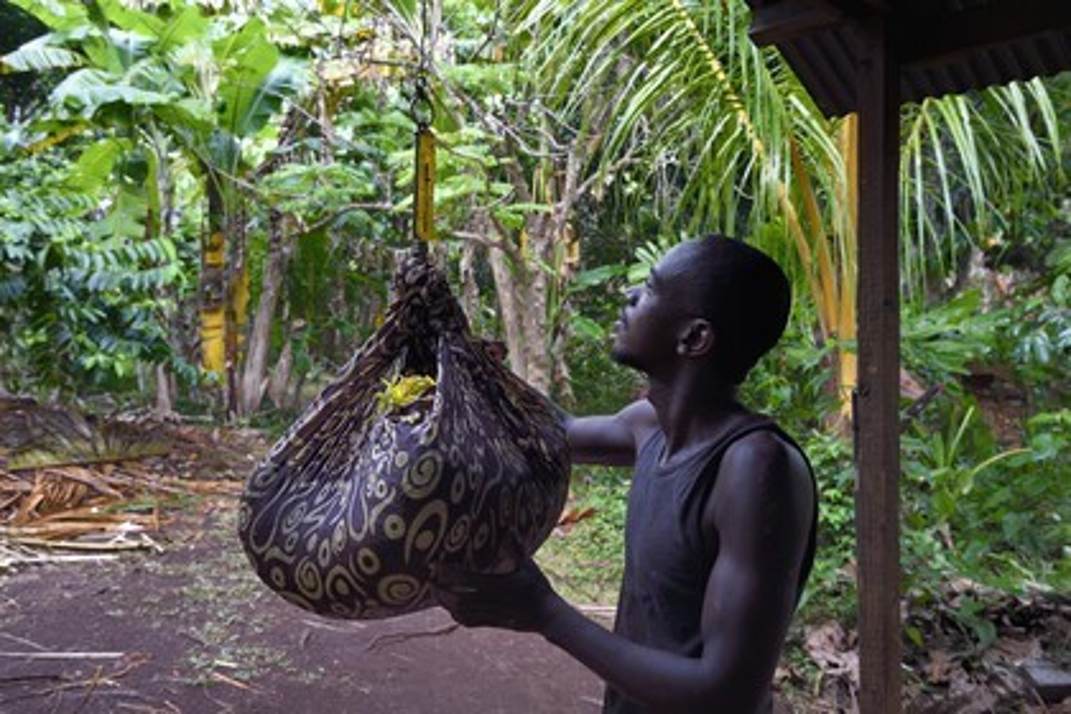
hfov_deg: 54.4
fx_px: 1041
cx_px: 536
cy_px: 357
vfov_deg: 37.9
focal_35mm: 35
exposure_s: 1/50
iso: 800
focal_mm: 35
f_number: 7.1
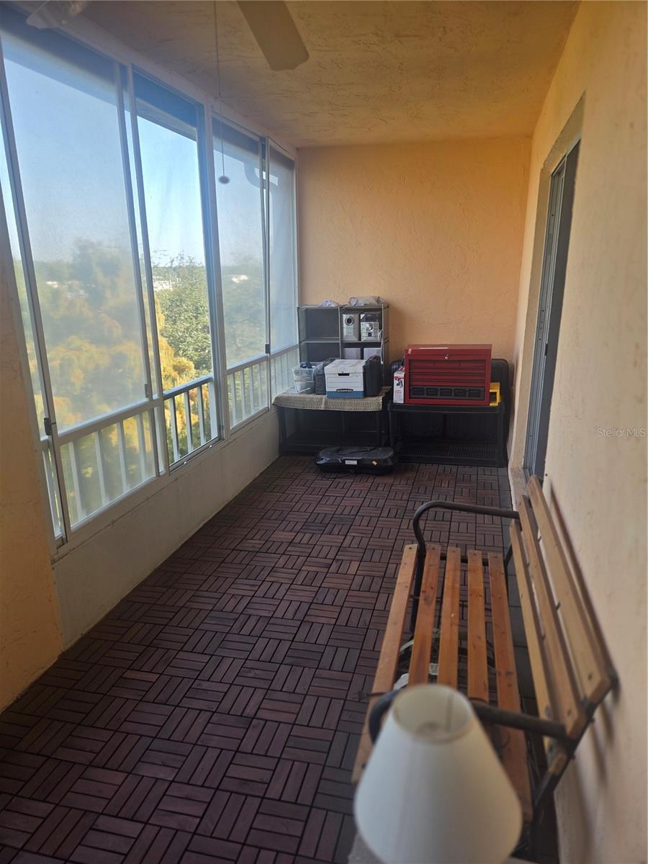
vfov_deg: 73.9
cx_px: 324
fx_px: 574
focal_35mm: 23
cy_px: 432
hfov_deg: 58.9
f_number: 1.8
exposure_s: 1/180
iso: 32
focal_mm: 5.4
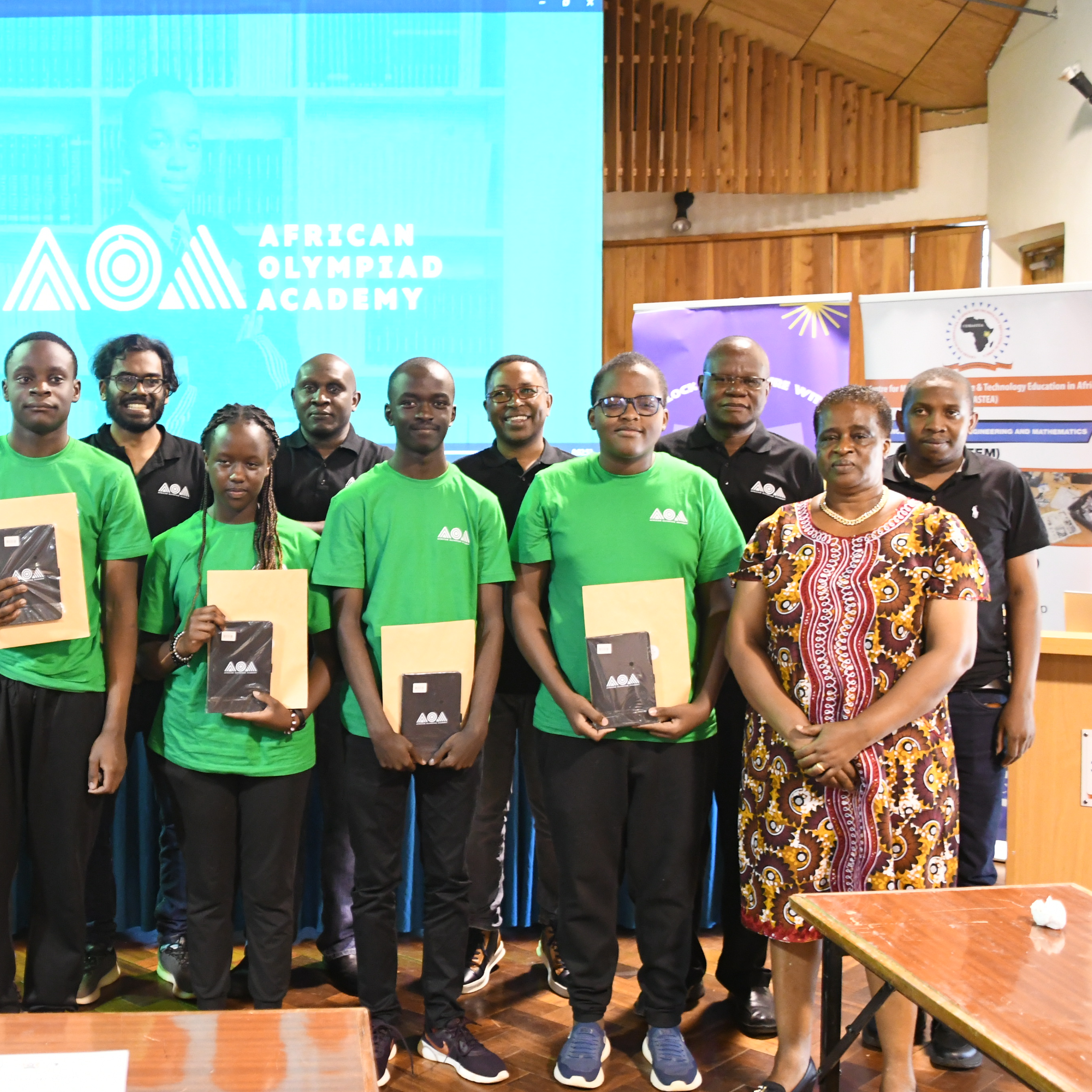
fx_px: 1535
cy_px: 539
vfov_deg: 39.2
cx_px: 306
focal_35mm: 43
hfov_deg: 38.4
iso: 4000
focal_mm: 22
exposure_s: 1/80
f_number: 4.5
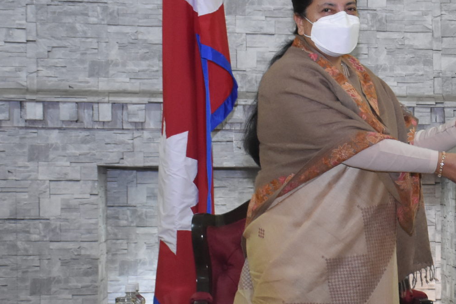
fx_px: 1850
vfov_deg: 9.4
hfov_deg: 13.6
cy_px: 213
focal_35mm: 146
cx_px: 567
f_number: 5.6
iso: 2000
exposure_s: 1/125
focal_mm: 38
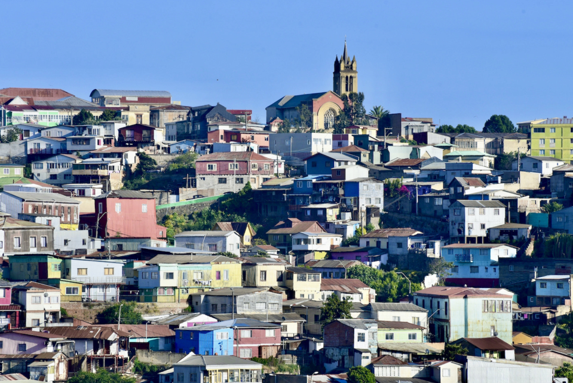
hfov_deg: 7.1
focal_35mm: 290
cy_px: 191
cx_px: 296
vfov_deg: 4.7
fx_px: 4617
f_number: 11
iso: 400
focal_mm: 270
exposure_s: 1/500
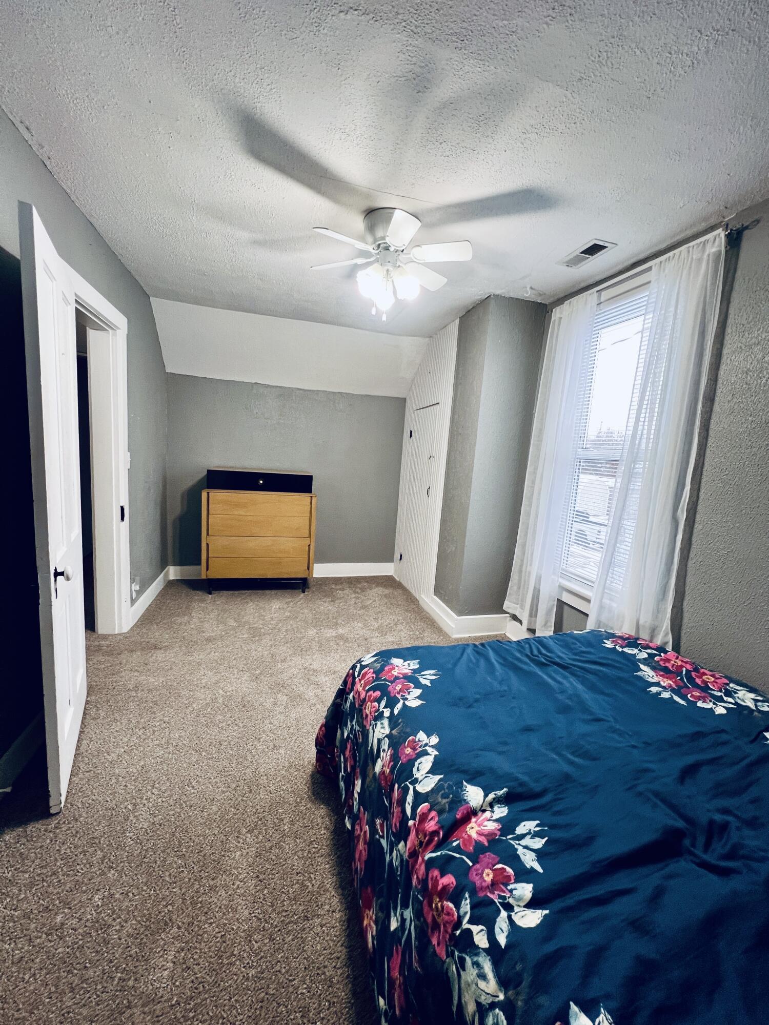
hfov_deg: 89.9
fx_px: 385
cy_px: 512
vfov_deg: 106.2
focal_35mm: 13
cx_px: 384
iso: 200
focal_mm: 1.57
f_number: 1.8
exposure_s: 1/120
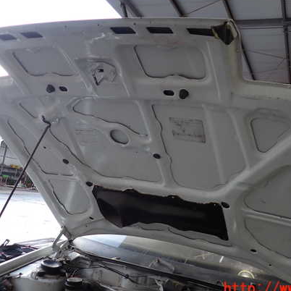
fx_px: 314
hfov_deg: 49.5
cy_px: 135
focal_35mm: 33
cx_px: 170
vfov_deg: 49.7
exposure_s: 1/60
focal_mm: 4.5
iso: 100
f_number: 2
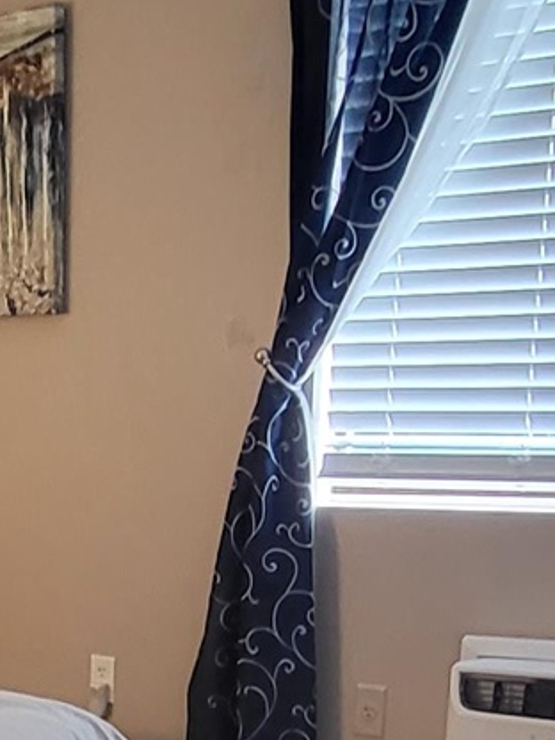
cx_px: -126
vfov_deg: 24.6
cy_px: 879
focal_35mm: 72
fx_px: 1539
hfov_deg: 19.2
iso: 320
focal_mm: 1.74
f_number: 2.2
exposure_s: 1/60
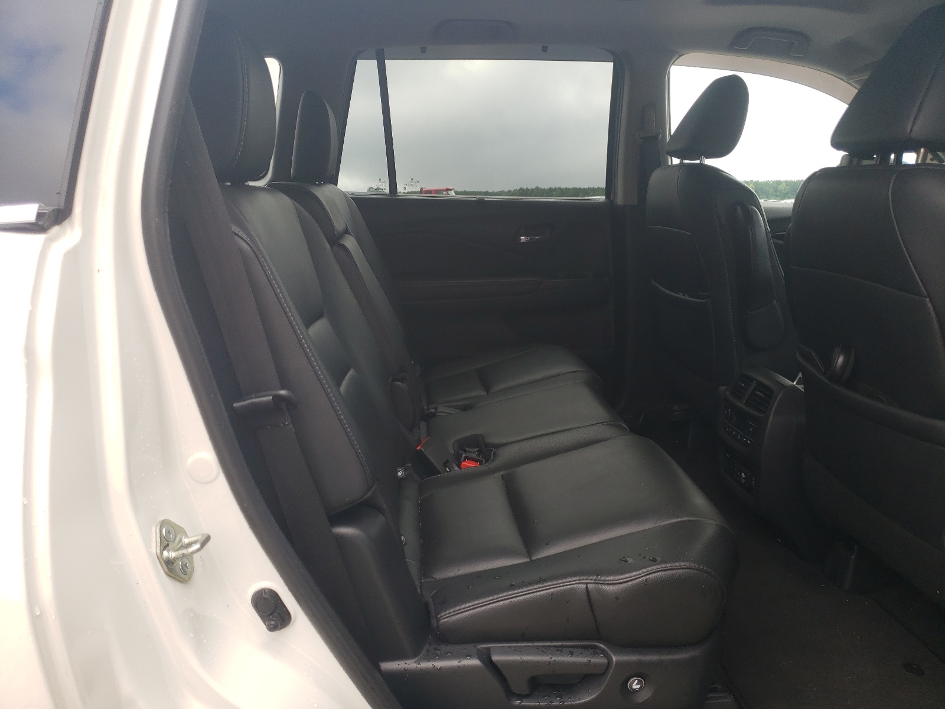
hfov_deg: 67.3
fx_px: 710
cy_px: 354
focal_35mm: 26
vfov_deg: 53.1
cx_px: 472
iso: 50
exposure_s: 1/370
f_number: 1.5
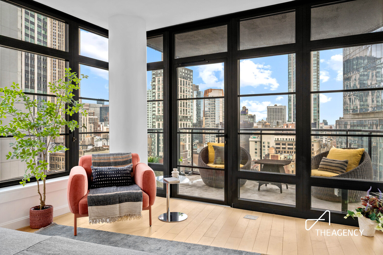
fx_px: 250
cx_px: 192
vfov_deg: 54.0
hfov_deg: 74.9
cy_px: 128
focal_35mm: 24
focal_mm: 23.5
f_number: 11
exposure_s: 1/6
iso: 250
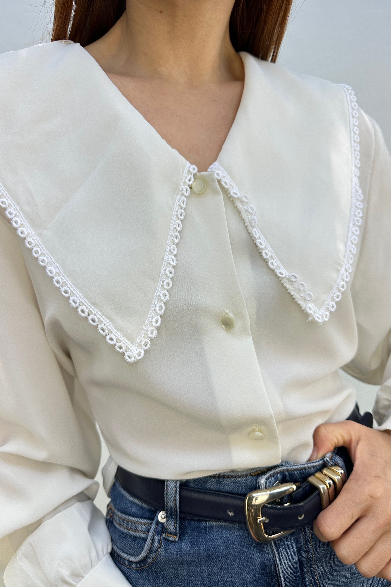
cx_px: 192
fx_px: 407
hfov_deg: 51.3
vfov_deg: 71.5
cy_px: 294
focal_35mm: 25
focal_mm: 6.86
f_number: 1.78
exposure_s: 1/604
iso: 80
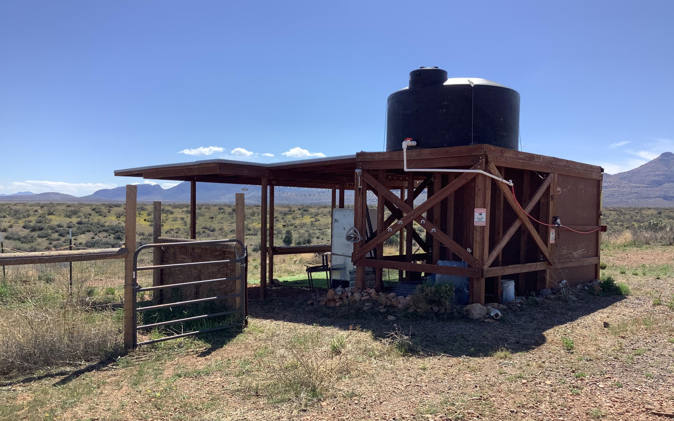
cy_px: 239
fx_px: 606
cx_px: 336
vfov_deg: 38.3
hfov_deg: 58.1
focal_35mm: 33
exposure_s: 1/1335
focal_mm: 3.3
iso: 25
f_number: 2.4
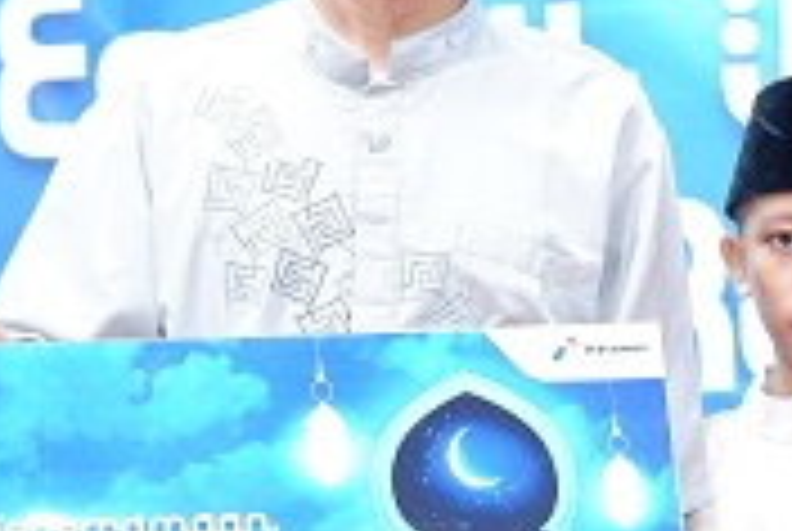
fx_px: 3746
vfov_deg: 8.1
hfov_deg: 12.0
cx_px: 207
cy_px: 369
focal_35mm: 170
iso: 800
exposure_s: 1/80
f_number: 2.2
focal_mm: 33
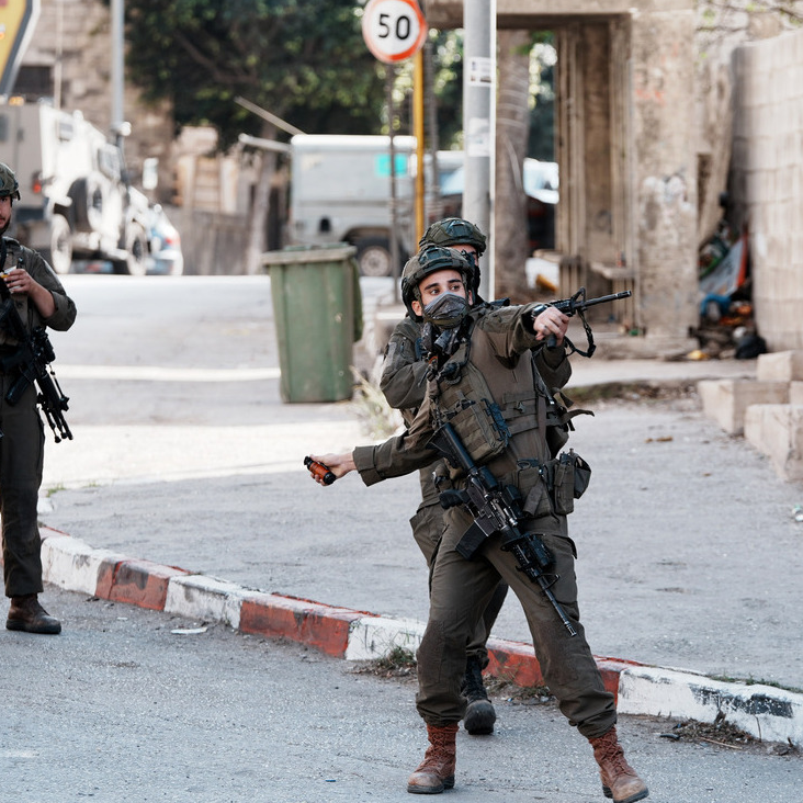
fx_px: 5774
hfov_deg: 8.0
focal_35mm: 220
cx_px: 339
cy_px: 417
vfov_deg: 8.0
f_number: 4.5
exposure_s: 1/400
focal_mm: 158
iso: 250
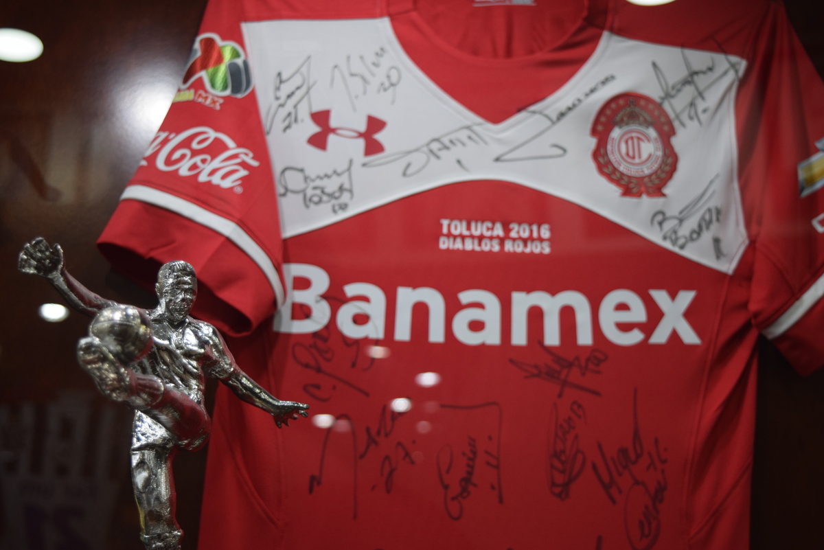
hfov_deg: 36.9
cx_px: 412
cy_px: 275
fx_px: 1236
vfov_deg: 25.1
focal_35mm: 54
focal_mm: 36
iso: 450
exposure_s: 1/60
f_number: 4.8
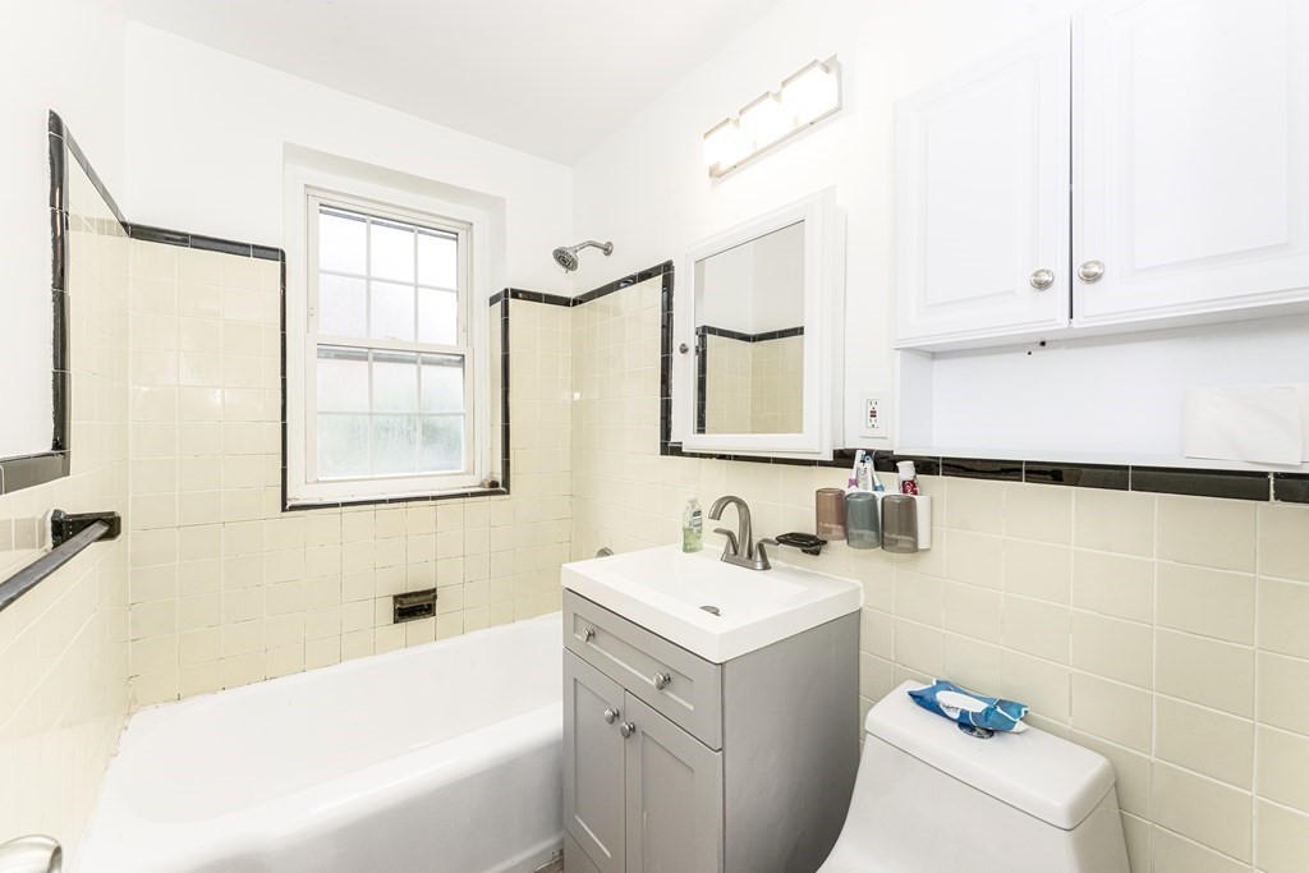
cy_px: 436
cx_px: 654
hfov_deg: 104.2
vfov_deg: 81.2
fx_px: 509
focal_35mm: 14
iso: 1600
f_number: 9
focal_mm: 14
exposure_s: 1/80
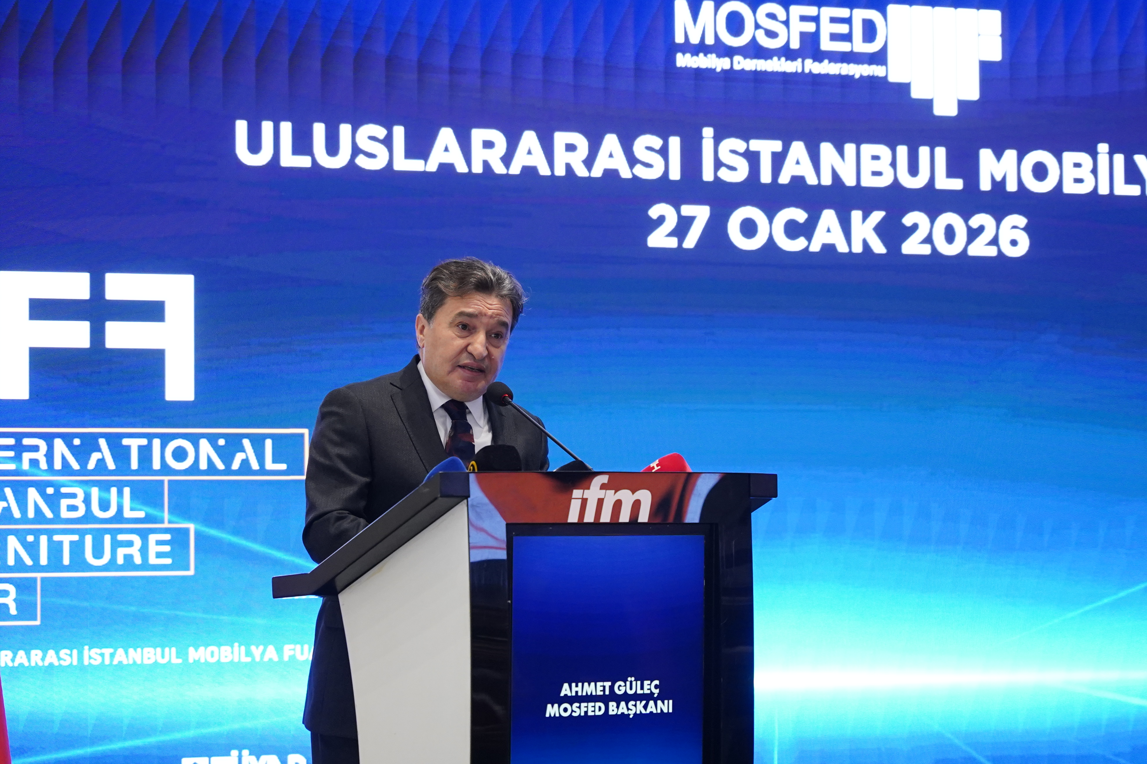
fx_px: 3345
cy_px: 382
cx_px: 574
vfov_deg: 13.0
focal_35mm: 105
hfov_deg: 19.5
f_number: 2.8
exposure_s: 1/250
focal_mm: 70
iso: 2500
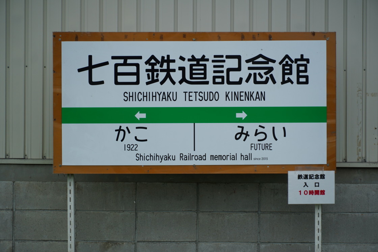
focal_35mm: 202
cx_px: 189
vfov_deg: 6.8
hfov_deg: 10.2
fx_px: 2125
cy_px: 126
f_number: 5.6
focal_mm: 135
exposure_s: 1/500
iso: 100
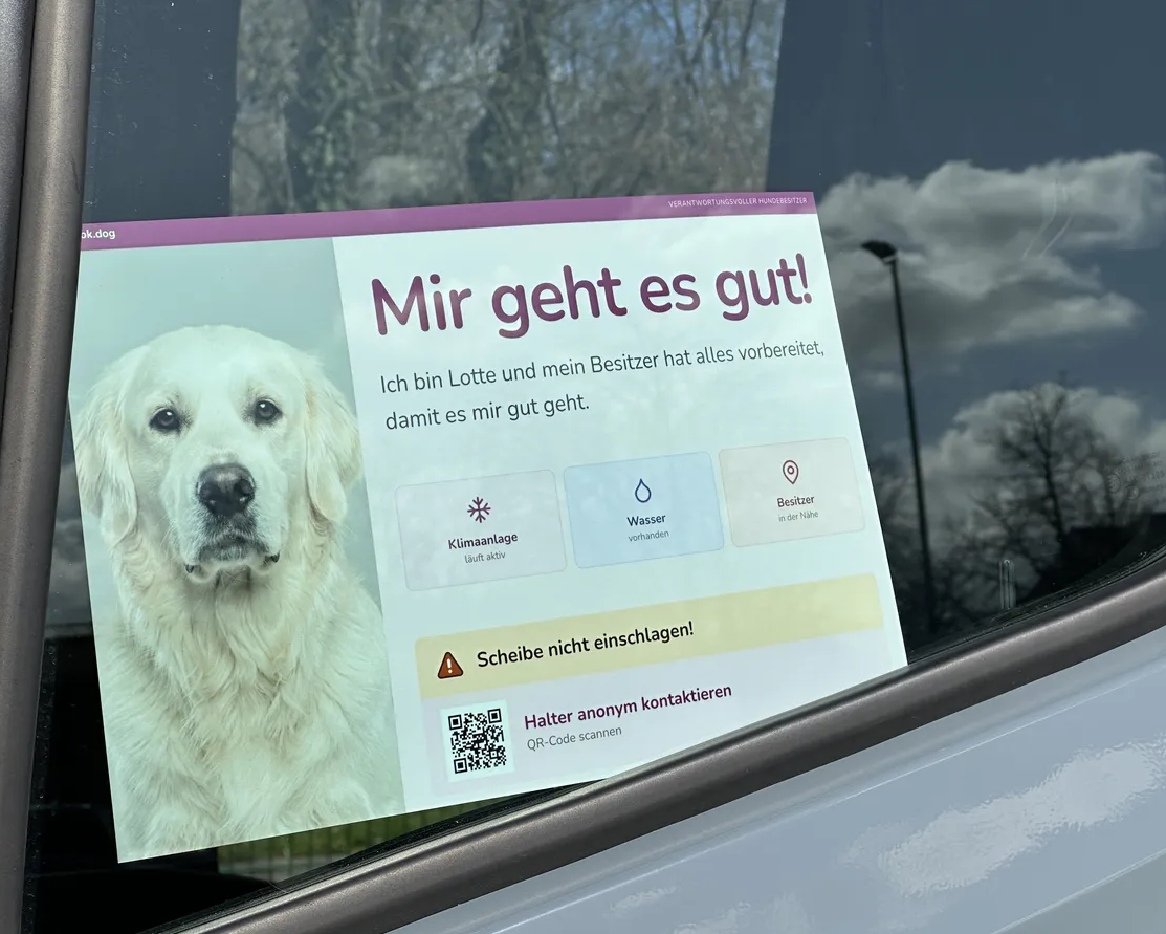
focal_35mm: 81
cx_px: 621
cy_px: 471
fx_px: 2796
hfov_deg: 23.6
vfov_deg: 19.0
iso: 32
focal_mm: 9
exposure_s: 1/1672
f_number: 2.8
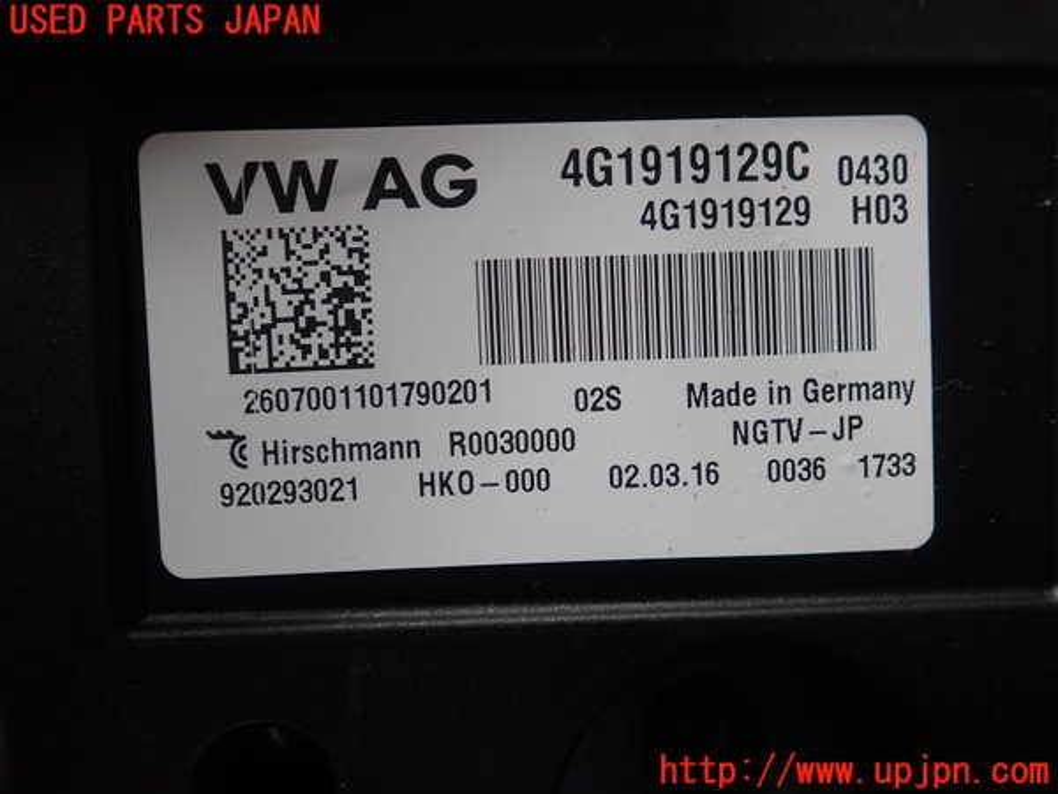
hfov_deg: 60.0
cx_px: 529
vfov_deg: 46.8
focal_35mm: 30
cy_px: 397
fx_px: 917
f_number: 2.3
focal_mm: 5.5
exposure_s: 1/125
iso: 200
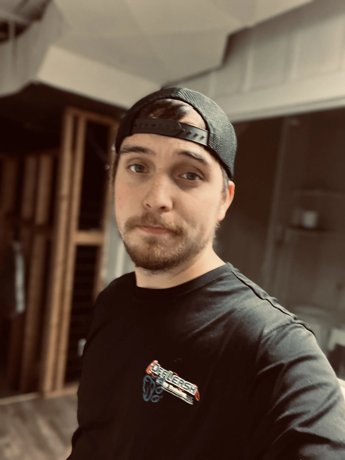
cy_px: 230
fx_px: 399
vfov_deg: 60.0
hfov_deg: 46.8
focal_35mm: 30
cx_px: 172
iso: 400
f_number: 2.2
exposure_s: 1/30
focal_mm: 2.71
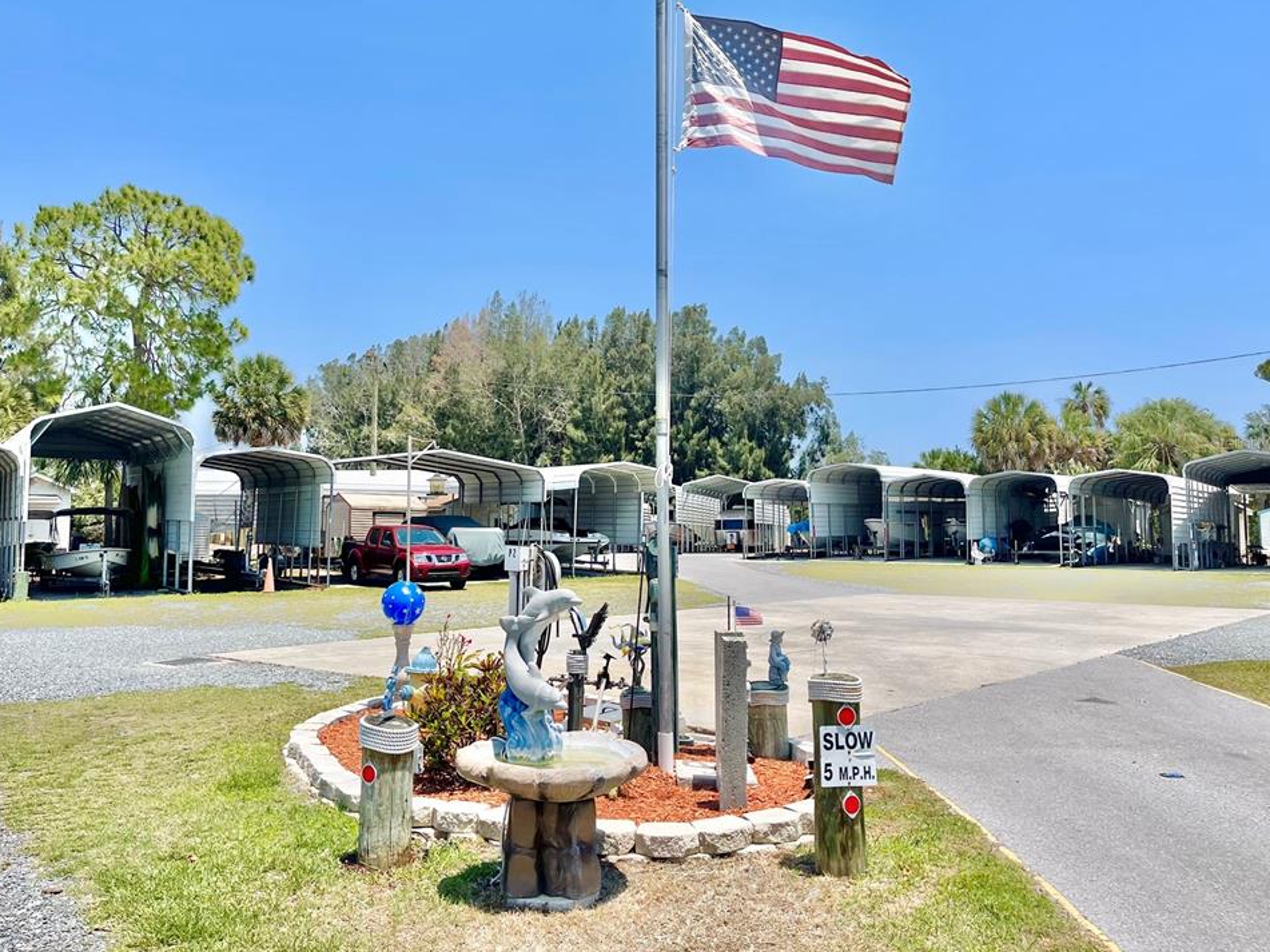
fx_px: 1027
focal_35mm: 28
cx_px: 608
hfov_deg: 63.4
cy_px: 442
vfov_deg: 49.7
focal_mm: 5.1
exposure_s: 1/4348
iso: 32
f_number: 1.6
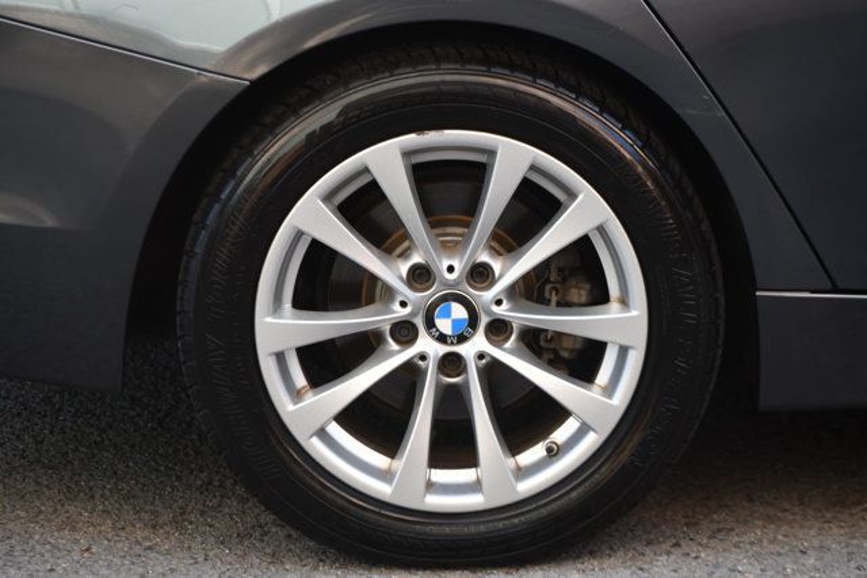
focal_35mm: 147
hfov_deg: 14.0
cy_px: 289
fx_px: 3541
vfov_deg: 9.3
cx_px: 434
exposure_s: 1/250
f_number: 5
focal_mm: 98
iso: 400
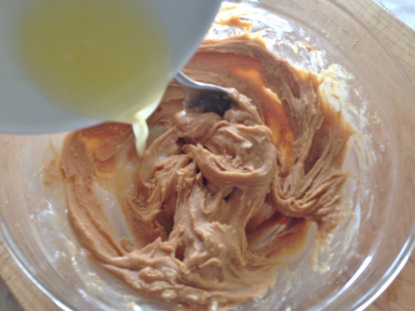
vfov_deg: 42.9
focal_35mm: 33
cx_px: 208
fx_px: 396
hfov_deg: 55.4
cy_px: 156
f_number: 2.4
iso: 50
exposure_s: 1/20
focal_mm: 4.12
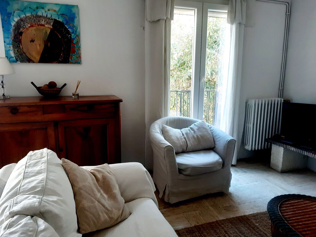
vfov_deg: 53.1
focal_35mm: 26
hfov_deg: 67.3
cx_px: 158
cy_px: 118
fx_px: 237
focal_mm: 3.92
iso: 125
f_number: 1.7
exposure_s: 1/50
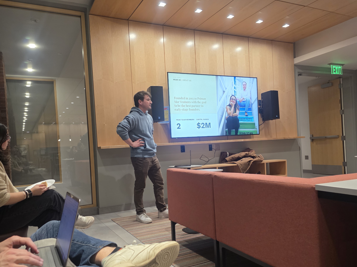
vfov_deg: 49.6
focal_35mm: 28
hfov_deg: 63.3
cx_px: 163
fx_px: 289
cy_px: 152
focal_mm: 6.3
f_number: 1.7
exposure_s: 1/120
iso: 400
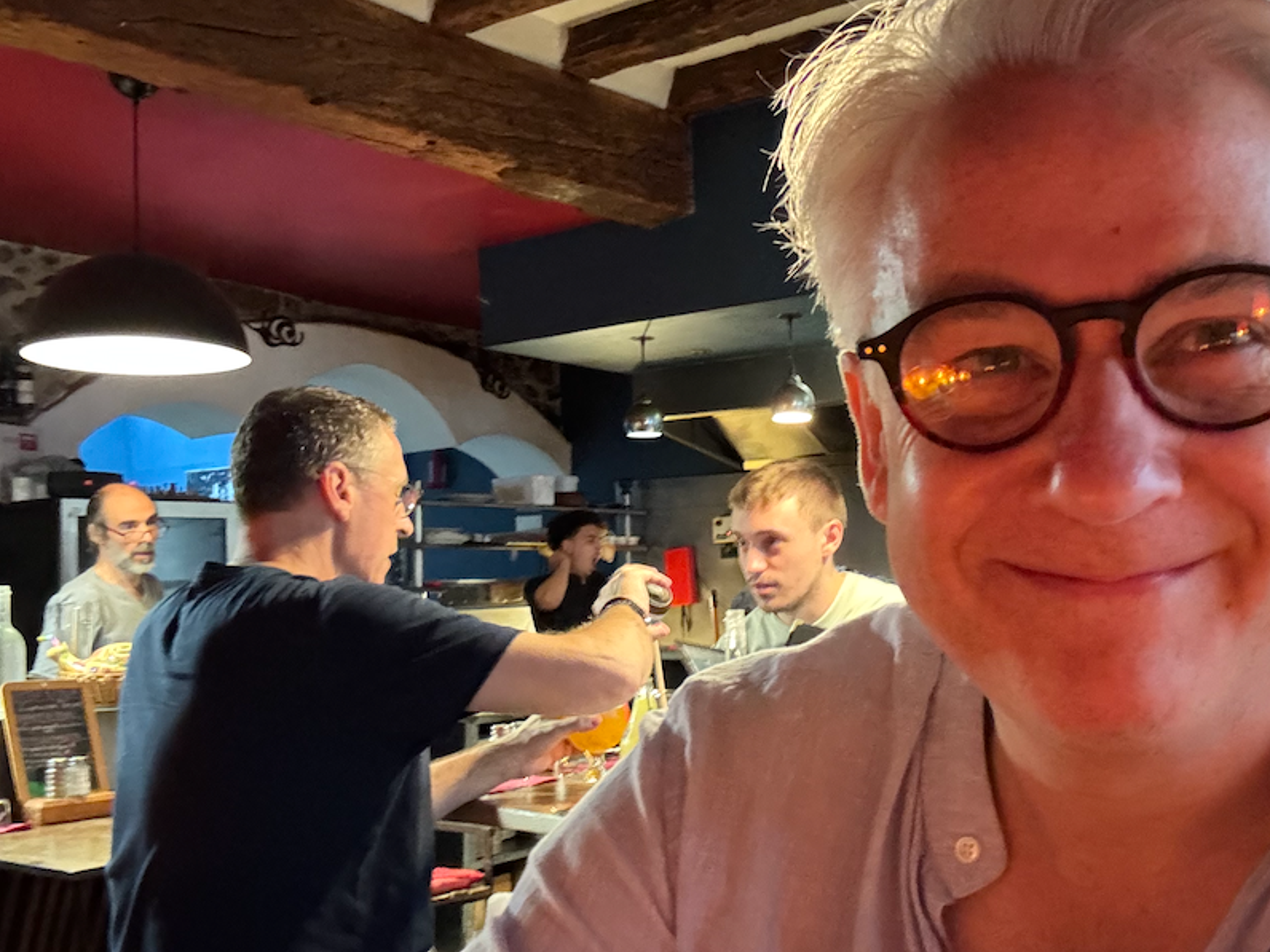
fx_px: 1357
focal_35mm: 37
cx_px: 774
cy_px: 529
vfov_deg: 38.6
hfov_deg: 49.8
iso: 800
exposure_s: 1/17
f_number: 1.9
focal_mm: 2.69
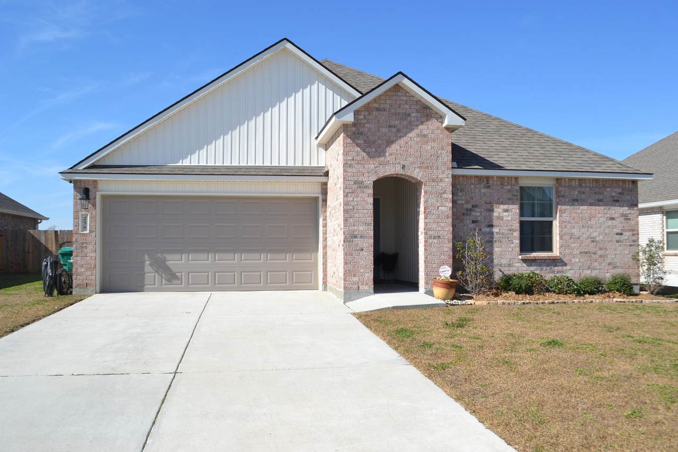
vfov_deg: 43.6
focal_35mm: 30
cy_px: 226
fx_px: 565
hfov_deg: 61.9
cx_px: 339
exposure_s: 1/250
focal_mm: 20
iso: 100
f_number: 8
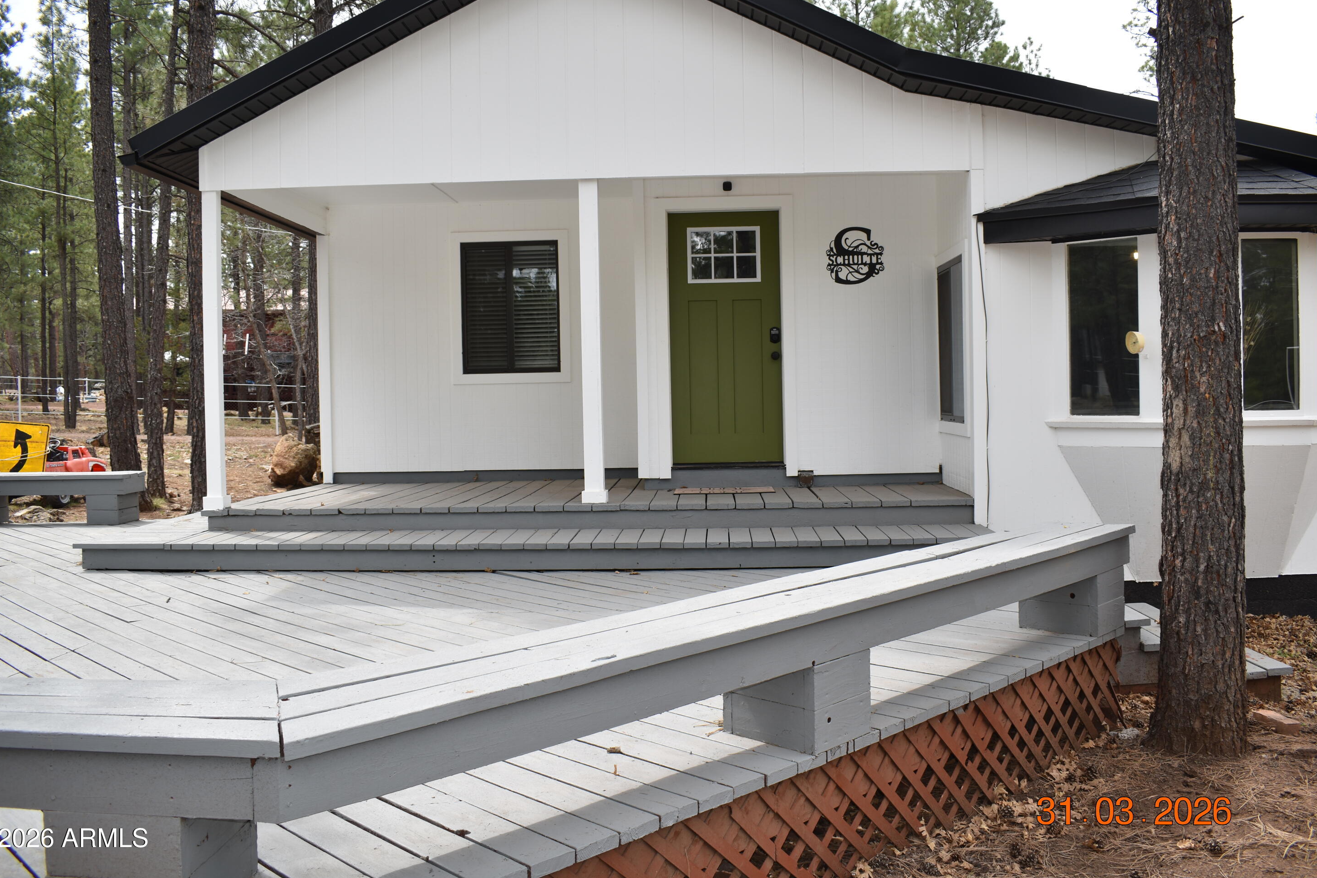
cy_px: 425
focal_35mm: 28
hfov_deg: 65.5
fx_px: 1024
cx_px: 678
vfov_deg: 46.4
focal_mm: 18
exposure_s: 1/200
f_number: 5.6
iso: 100
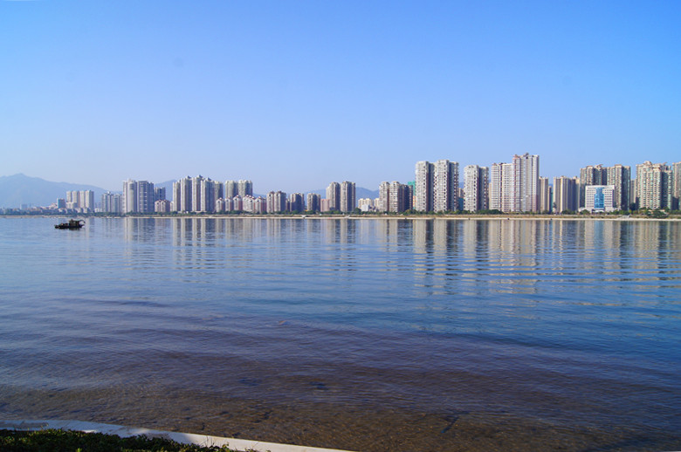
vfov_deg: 47.8
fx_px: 510
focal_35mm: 27
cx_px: 340
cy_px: 226
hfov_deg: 67.4
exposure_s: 1/160
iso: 100
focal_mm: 18
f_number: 13
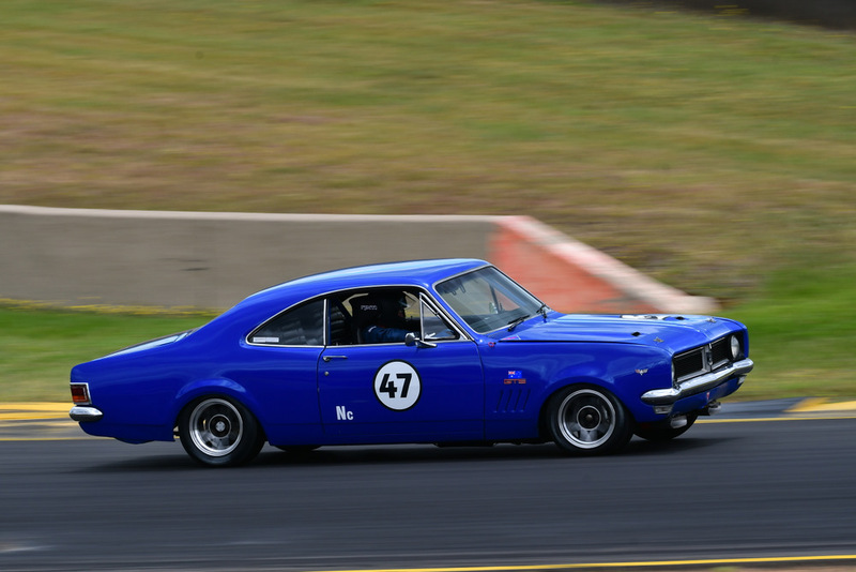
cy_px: 286
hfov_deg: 4.4
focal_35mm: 465
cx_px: 428
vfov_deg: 3.0
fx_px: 11060
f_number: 11
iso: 160
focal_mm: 310
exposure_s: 1/125
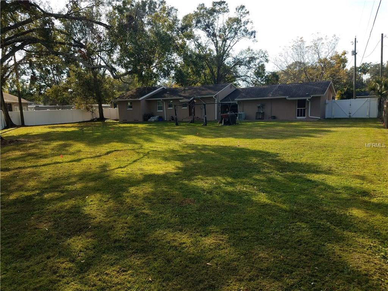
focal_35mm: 26
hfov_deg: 67.3
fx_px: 291
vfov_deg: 53.1
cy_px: 146
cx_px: 194
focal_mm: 4.2
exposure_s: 1/1172
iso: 40
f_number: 1.7
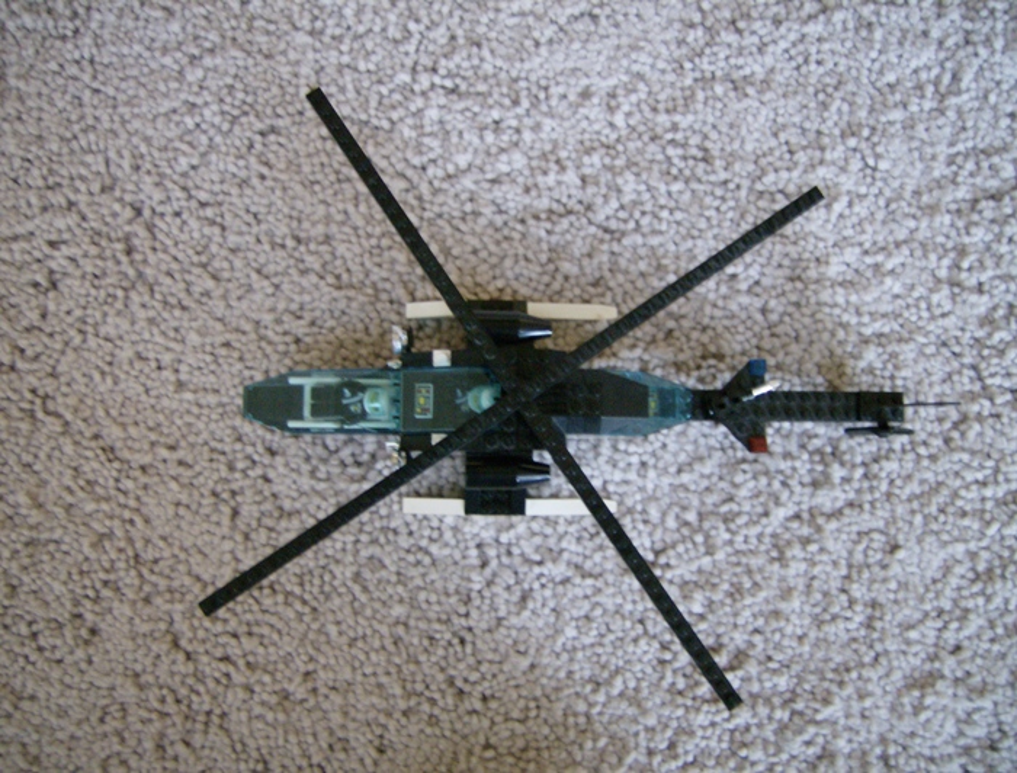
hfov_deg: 51.1
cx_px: 508
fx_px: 1063
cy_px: 386
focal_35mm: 36
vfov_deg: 40.0
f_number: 2.8
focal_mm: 6
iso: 200
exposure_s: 1/8.65
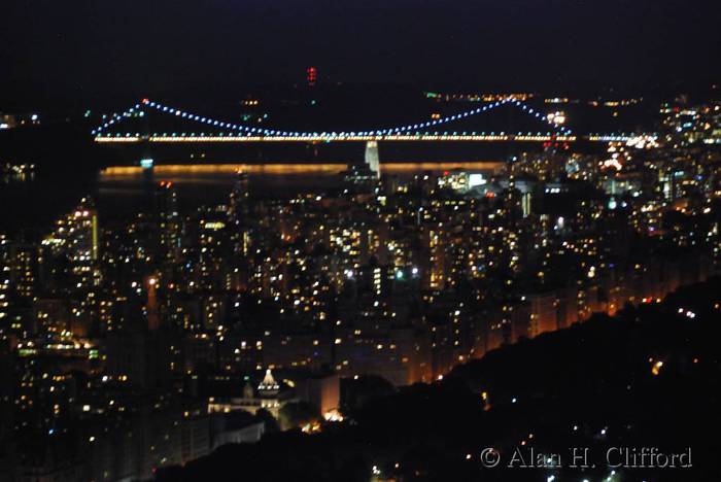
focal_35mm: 168
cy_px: 241
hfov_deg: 12.2
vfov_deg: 8.2
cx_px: 360
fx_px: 3367
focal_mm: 112
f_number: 5.6
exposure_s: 1/1.25
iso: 1600
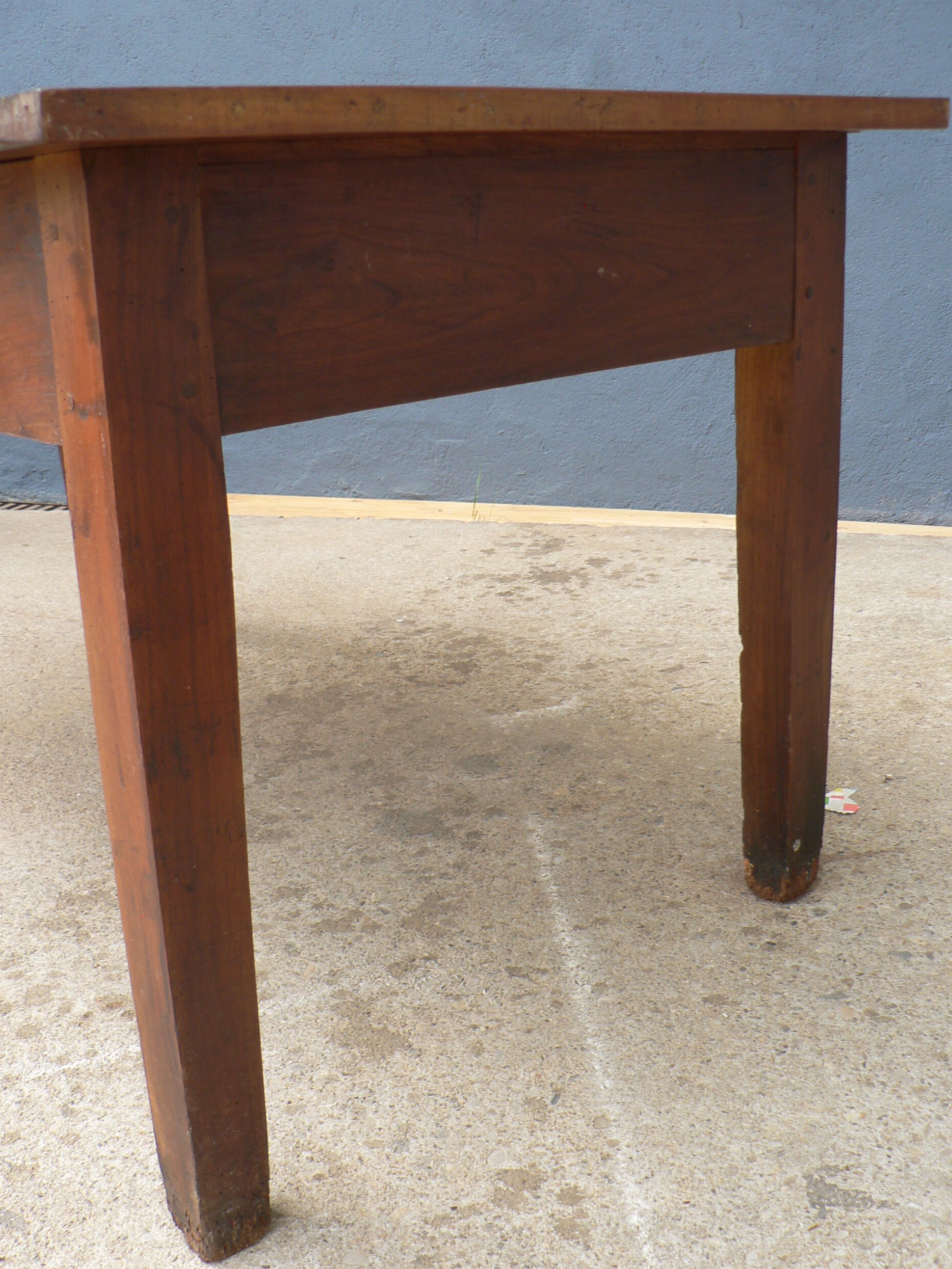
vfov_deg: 50.1
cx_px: 466
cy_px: 627
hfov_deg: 38.7
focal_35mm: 37
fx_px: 1357
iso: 80
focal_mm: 6
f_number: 2.8
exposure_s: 1/100
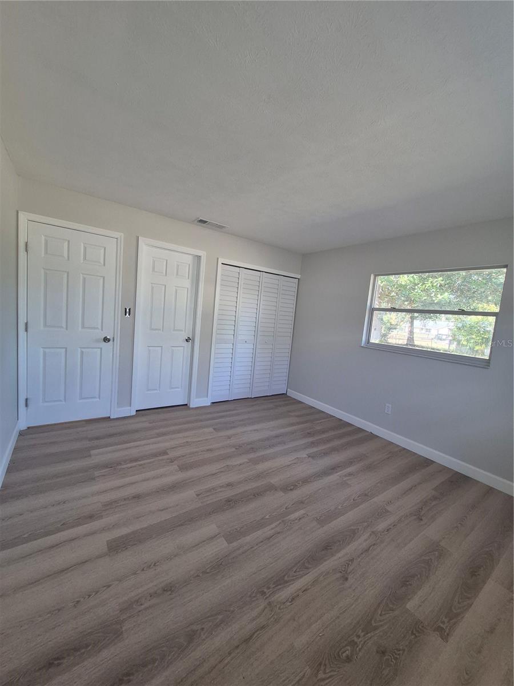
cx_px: 257
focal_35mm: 13
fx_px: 257
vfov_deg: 106.2
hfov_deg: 89.9
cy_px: 343
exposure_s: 1/60
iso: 100
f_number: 2.2
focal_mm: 1.74
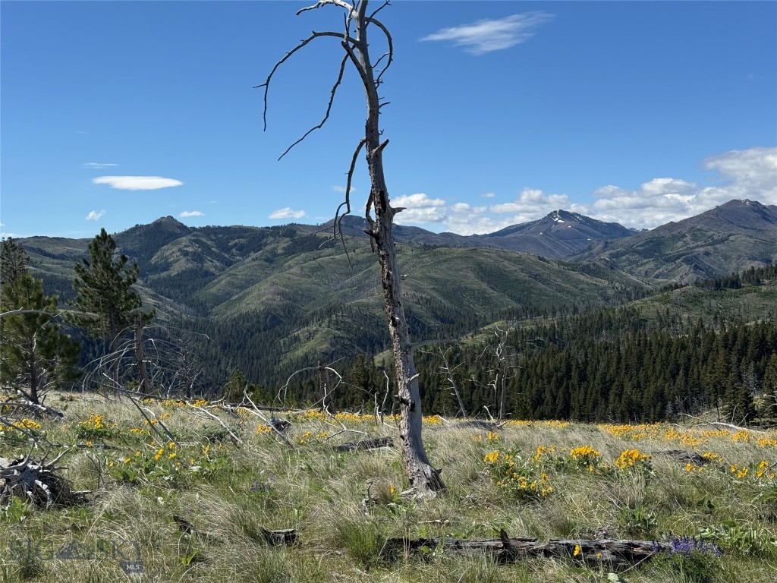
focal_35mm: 48
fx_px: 1077
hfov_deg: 39.7
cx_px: 388
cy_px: 292
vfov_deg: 30.3
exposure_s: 1/6410
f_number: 1.78
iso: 64
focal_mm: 6.76
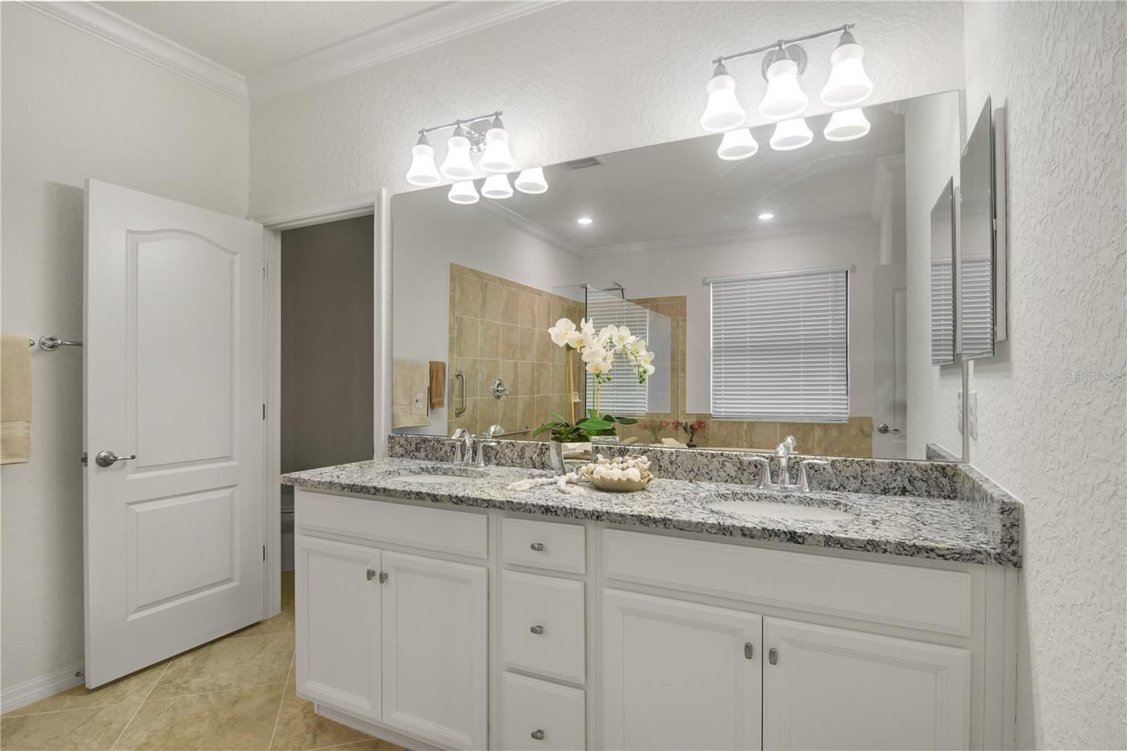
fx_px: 563
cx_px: 564
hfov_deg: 90.0
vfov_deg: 67.4
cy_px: 376
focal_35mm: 18
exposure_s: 1/4
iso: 125
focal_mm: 12
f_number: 10
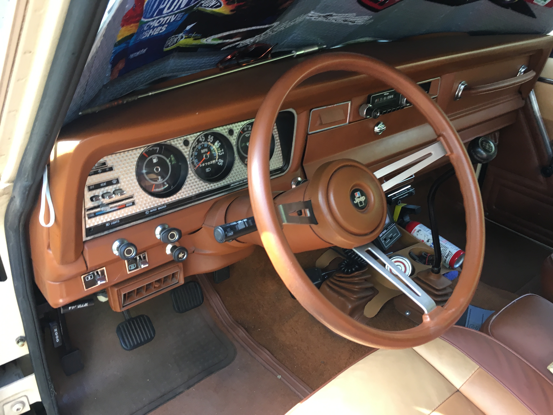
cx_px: 276
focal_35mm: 29
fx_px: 463
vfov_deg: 48.2
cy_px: 208
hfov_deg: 61.7
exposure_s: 1/30
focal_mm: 4.15
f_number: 2.2
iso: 32
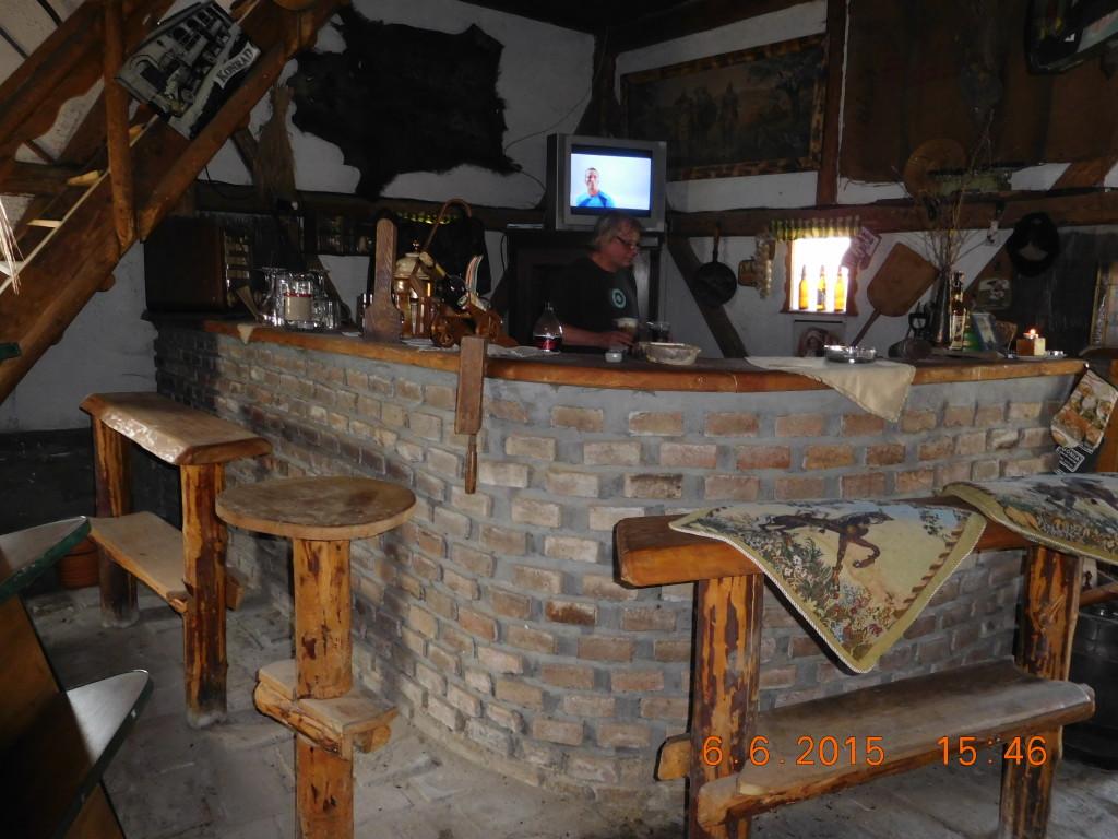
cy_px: 420
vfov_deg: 54.9
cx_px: 559
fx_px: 807
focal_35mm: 25
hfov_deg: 69.4
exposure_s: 1/30
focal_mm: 4.5
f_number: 3.4
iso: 320
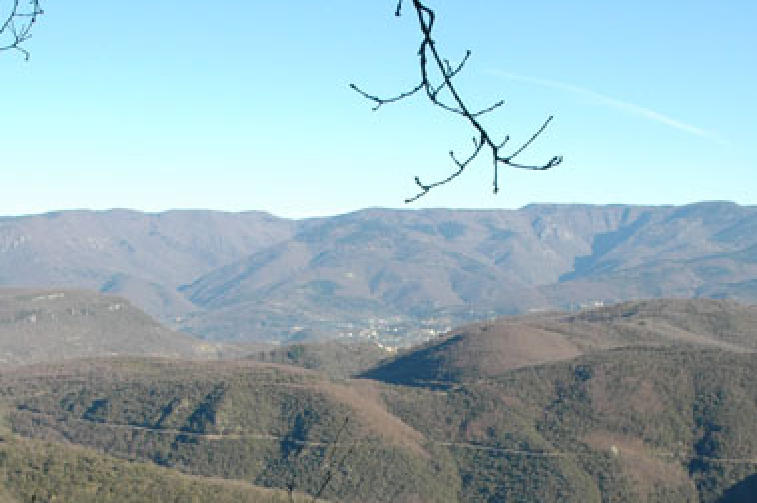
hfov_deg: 26.7
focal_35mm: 76
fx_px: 1597
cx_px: 399
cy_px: 511
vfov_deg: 17.5
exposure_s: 1/200
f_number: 10
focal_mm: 24
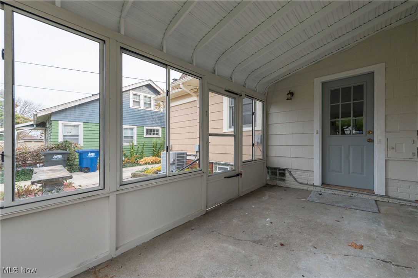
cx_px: 209
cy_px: 139
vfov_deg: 81.1
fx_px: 162
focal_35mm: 14
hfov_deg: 104.3
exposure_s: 1/160
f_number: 9
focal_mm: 14
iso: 200
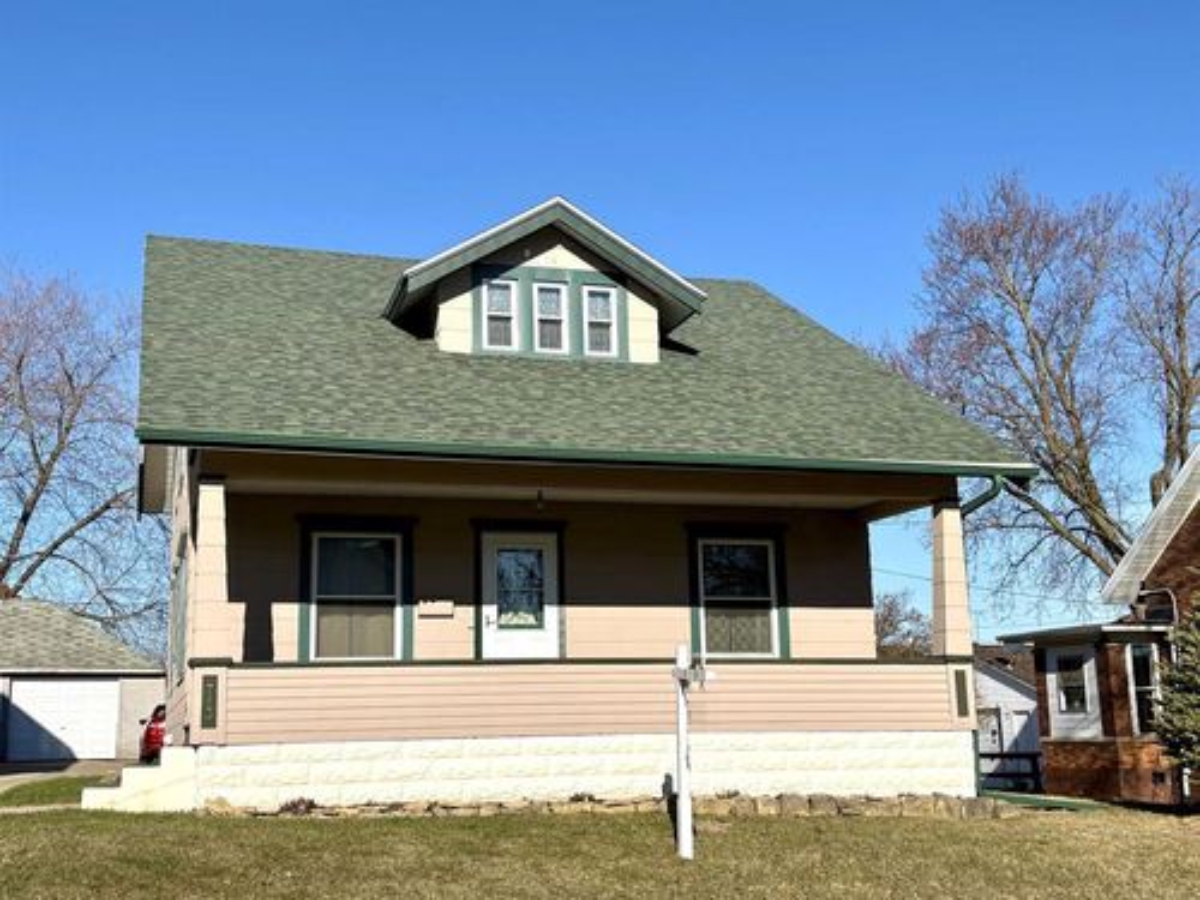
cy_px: 450
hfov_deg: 43.9
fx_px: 1491
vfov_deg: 33.6
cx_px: 600
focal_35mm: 43
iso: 50
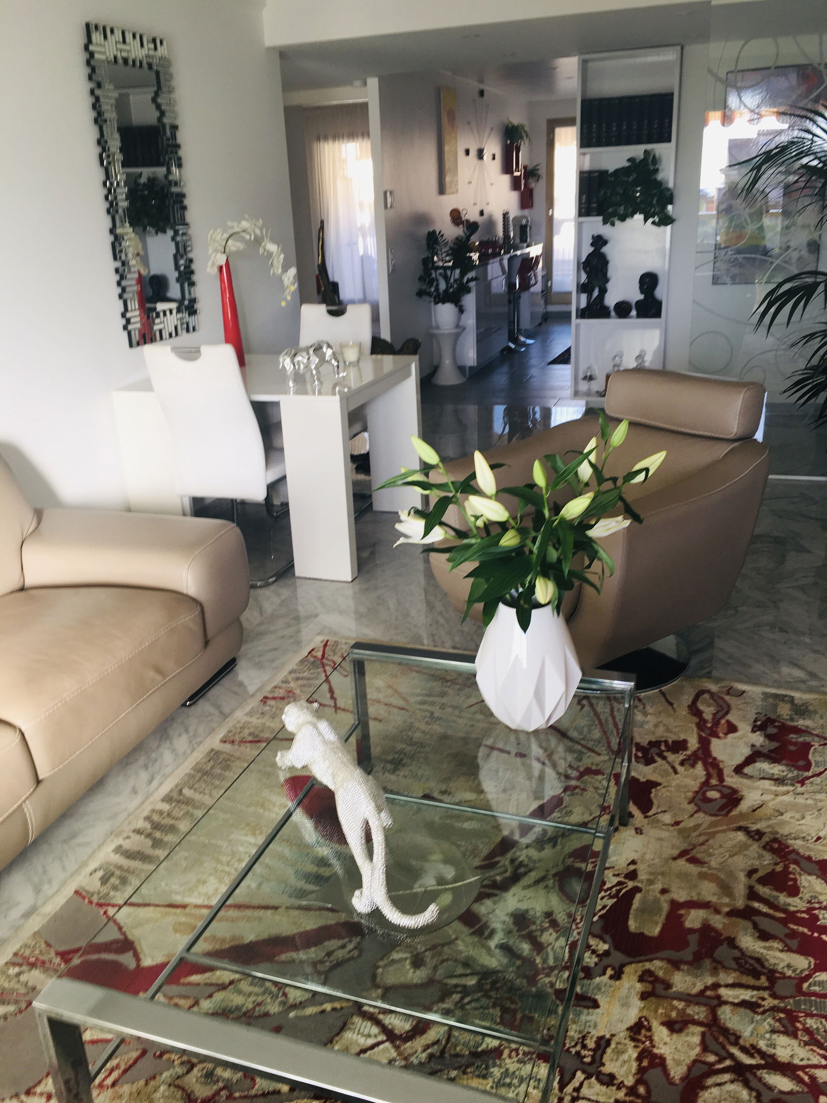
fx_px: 924
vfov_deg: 61.7
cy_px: 552
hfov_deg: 48.2
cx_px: 414
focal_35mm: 29
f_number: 2.2
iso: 25
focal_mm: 4.15
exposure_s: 1/50
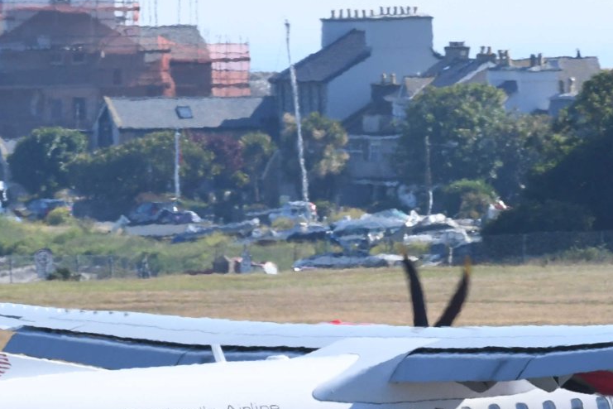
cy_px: 370
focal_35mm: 1243
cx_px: 357
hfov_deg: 1.7
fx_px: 21164
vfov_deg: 1.1
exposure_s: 1/1000
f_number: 16
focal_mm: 300
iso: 1000
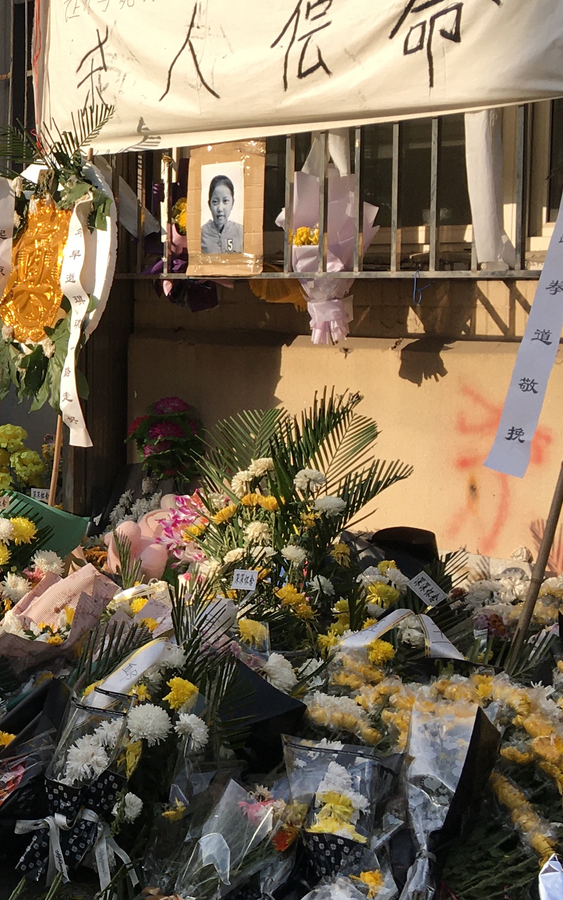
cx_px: -245
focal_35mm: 69
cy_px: 403
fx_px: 1693
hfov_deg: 17.3
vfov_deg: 29.8
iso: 25
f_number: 2.2
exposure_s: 1/785
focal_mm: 4.15
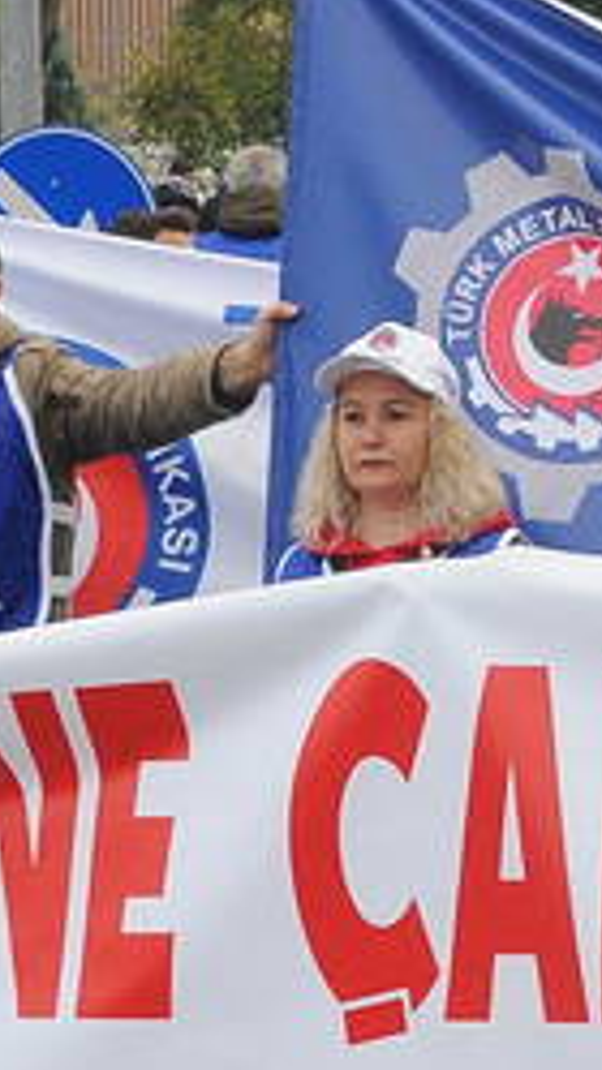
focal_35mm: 226
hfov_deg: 5.3
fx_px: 6416
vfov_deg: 9.5
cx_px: 912
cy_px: 546
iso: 400
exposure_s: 1/200
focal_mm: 28
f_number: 7.1
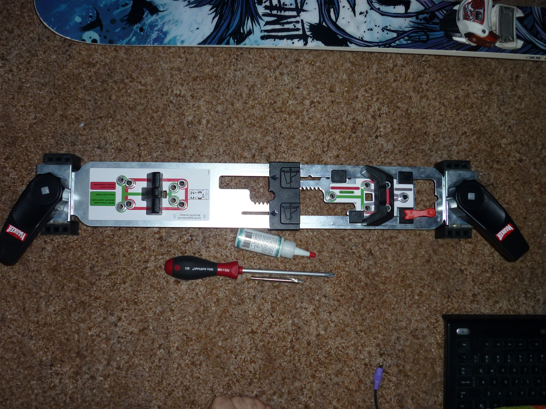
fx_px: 521
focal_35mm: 33
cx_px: 273
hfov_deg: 55.4
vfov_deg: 42.9
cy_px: 204
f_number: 2.8
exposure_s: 1/30
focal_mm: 5.5
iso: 100
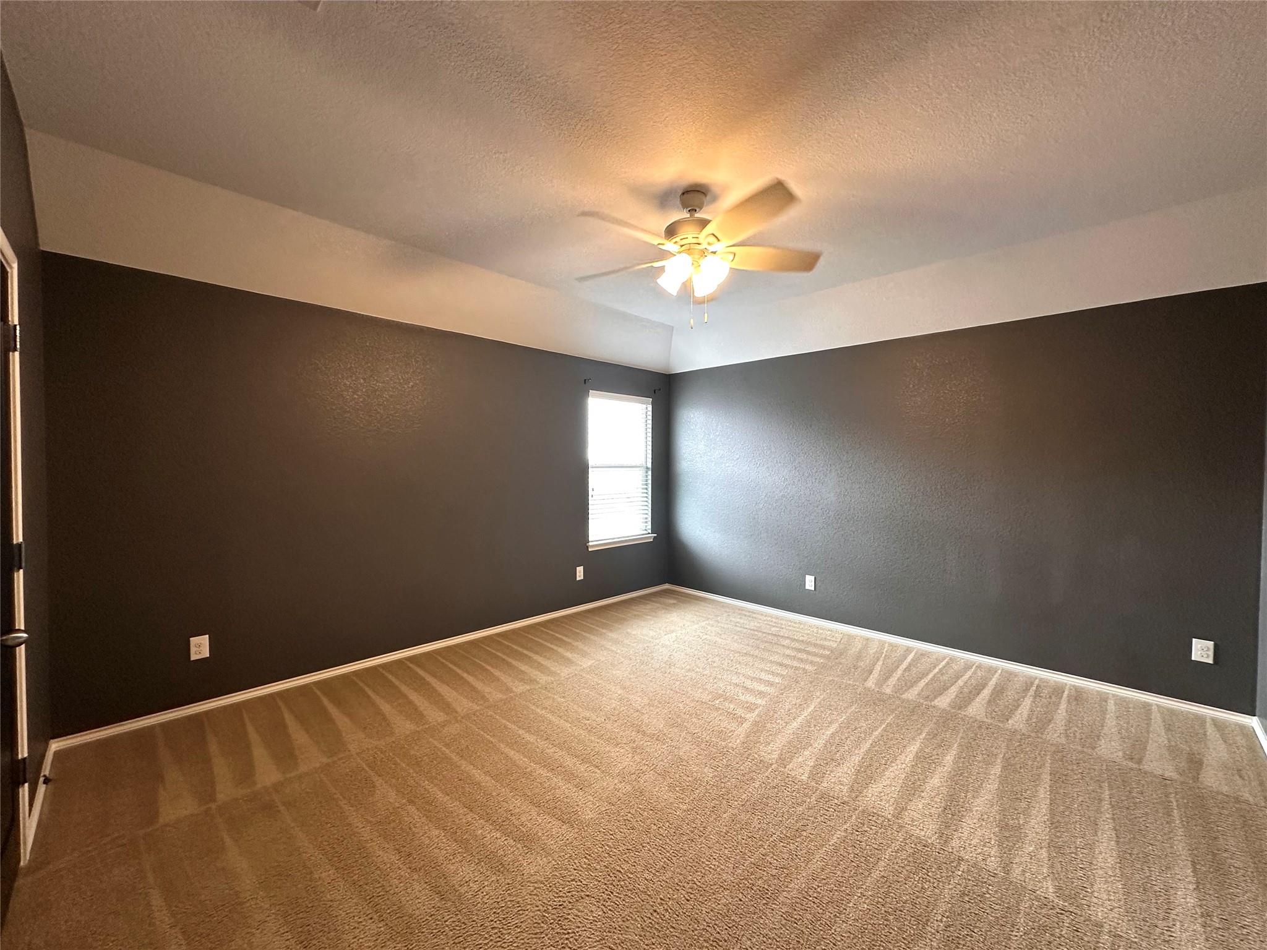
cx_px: 634
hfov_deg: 102.1
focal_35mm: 14
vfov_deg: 85.7
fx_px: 512
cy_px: 475
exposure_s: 1/60
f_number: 2.2
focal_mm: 2.22
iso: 200
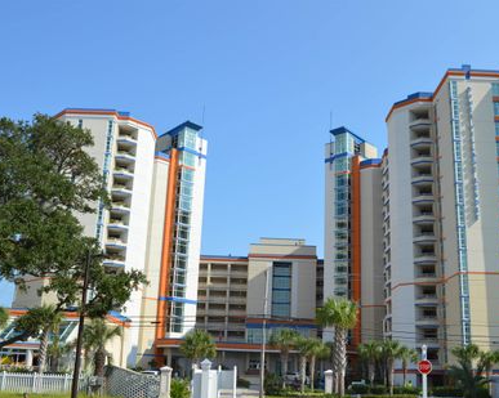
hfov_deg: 45.7
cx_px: 281
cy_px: 213
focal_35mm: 40
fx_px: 590
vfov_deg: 37.3
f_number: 8
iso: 100
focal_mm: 22
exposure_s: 1/250
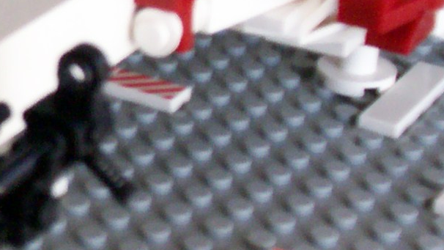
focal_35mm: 149
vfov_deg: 8.1
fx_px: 1754
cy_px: 19
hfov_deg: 13.6
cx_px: -209
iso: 140
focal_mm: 5.9
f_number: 4.5
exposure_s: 1/18.5
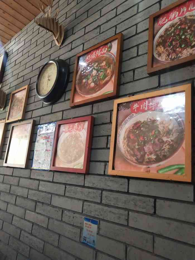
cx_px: 98
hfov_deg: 46.8
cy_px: 130
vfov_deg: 60.0
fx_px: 225
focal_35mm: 30
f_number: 1.8
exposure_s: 1/50
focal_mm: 3.95
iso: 256
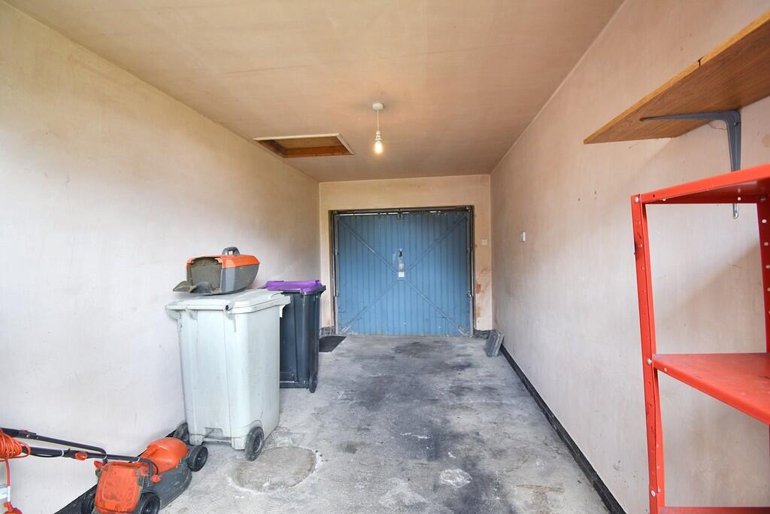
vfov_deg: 77.3
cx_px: 385
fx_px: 321
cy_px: 257
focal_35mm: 15
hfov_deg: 100.4
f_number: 4.5
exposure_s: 1/15
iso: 220
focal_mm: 10
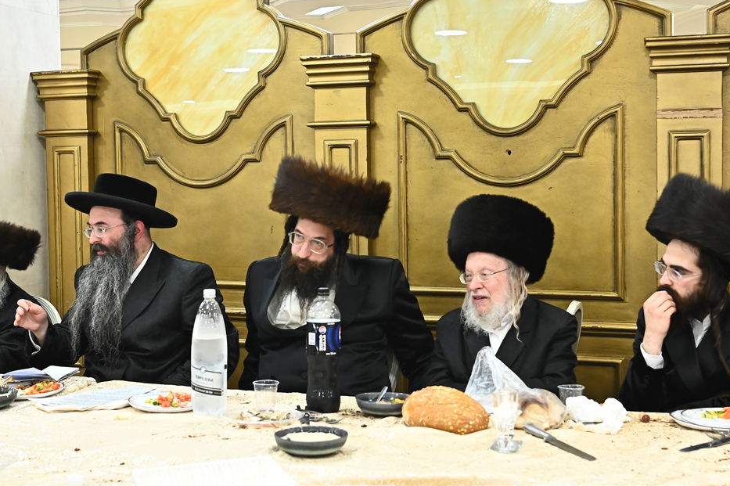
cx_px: 379
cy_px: 224
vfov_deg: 25.0
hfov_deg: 36.9
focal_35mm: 54
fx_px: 1094
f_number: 4.5
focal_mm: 36
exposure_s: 1/160
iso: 3200
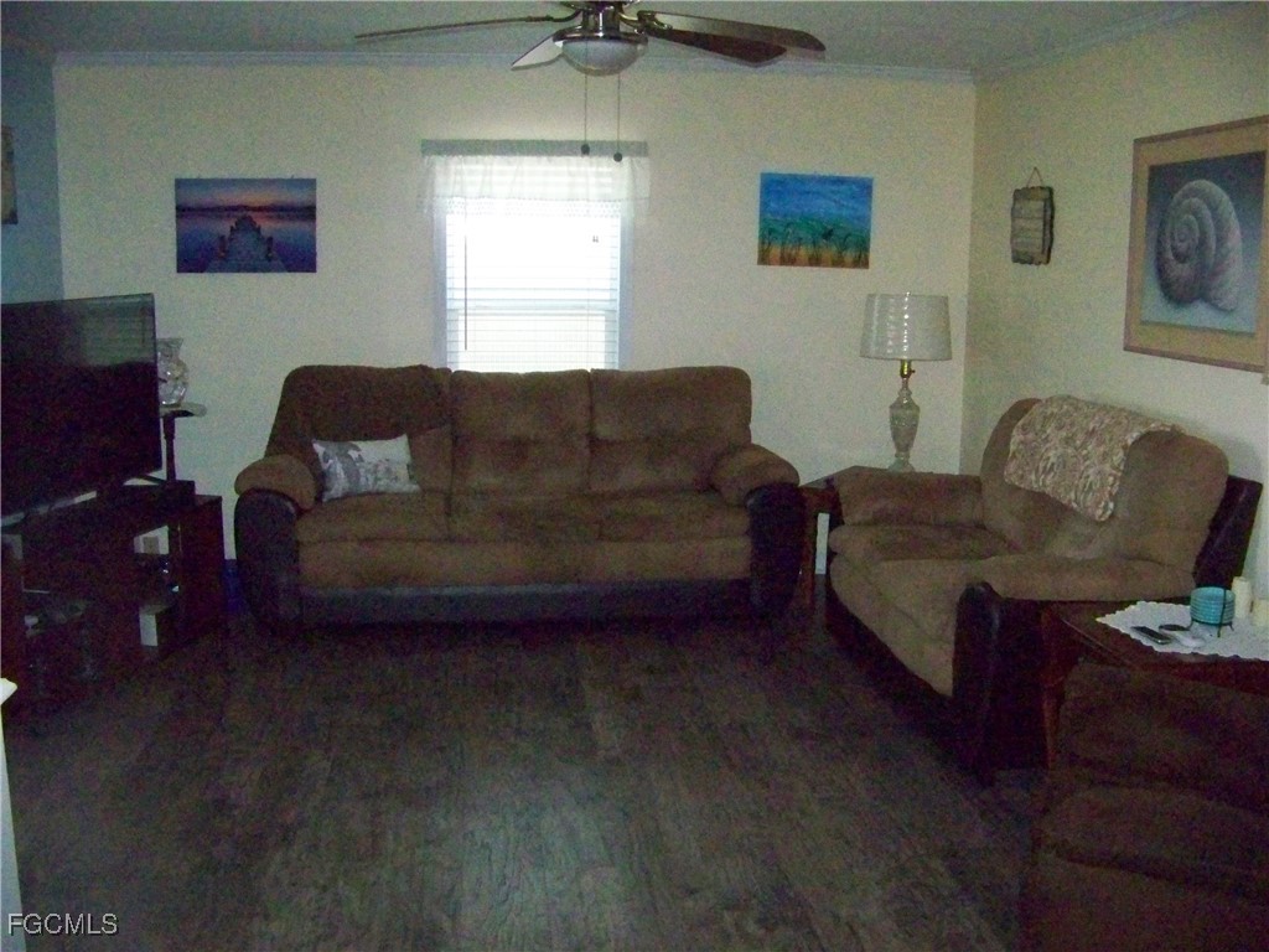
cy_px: 476
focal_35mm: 36
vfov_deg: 39.7
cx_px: 634
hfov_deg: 51.4
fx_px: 1320
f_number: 2.8
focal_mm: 5.85
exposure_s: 1/500
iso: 1600
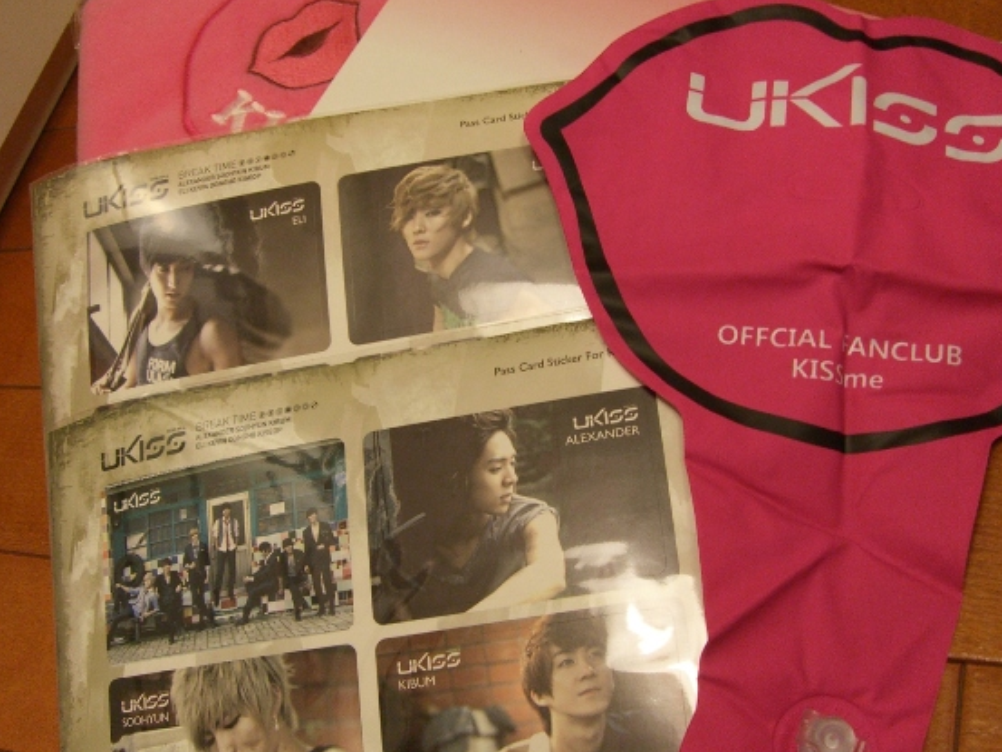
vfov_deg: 32.9
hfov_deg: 42.9
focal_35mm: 44
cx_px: 491
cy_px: 333
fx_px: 1274
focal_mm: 6.2
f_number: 2.7
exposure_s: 1/30
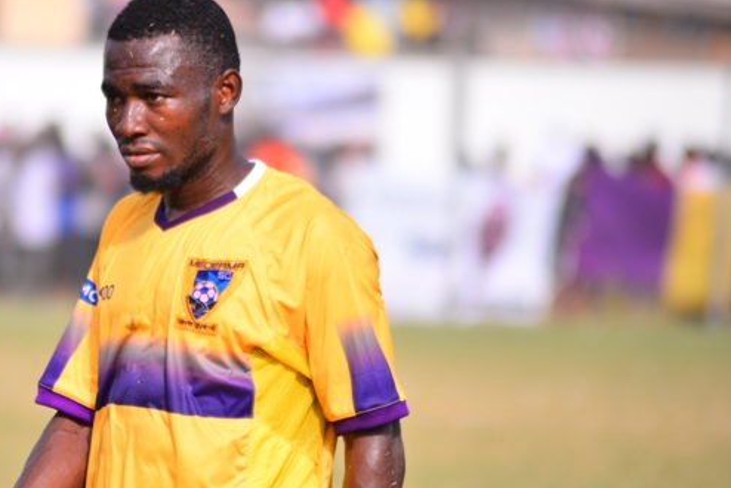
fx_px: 8635
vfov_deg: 3.2
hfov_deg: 4.8
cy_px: 243
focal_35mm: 425
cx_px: 216
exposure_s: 1/1600
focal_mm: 300
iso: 800
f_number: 5.6
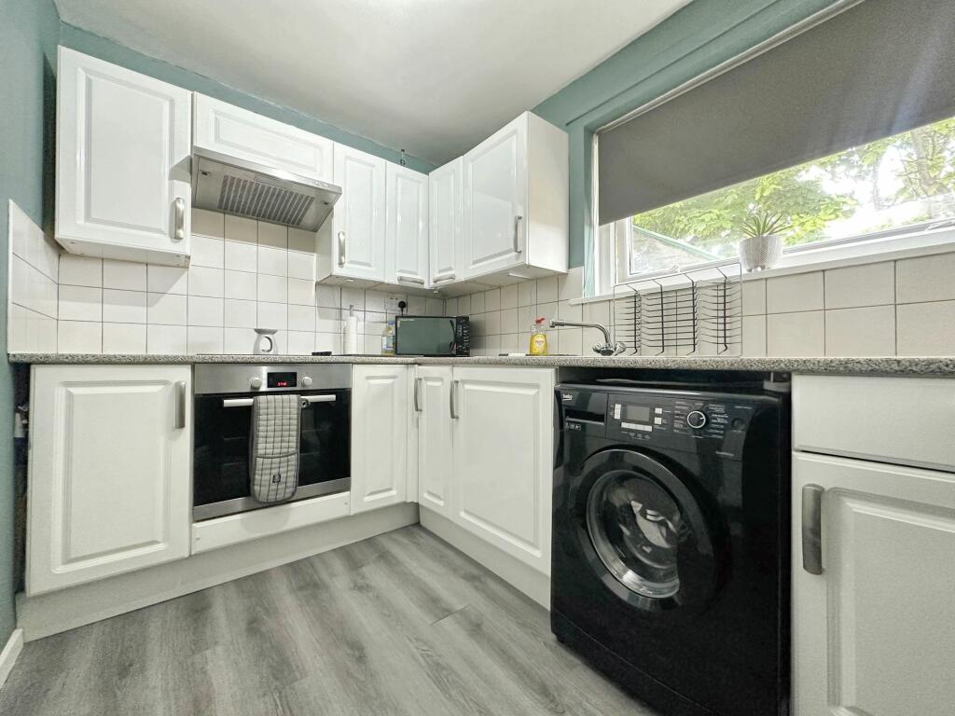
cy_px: 358
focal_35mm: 14
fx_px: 386
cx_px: 478
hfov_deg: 102.1
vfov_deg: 85.7
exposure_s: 1/50
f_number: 2.2
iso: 250
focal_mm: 2.2
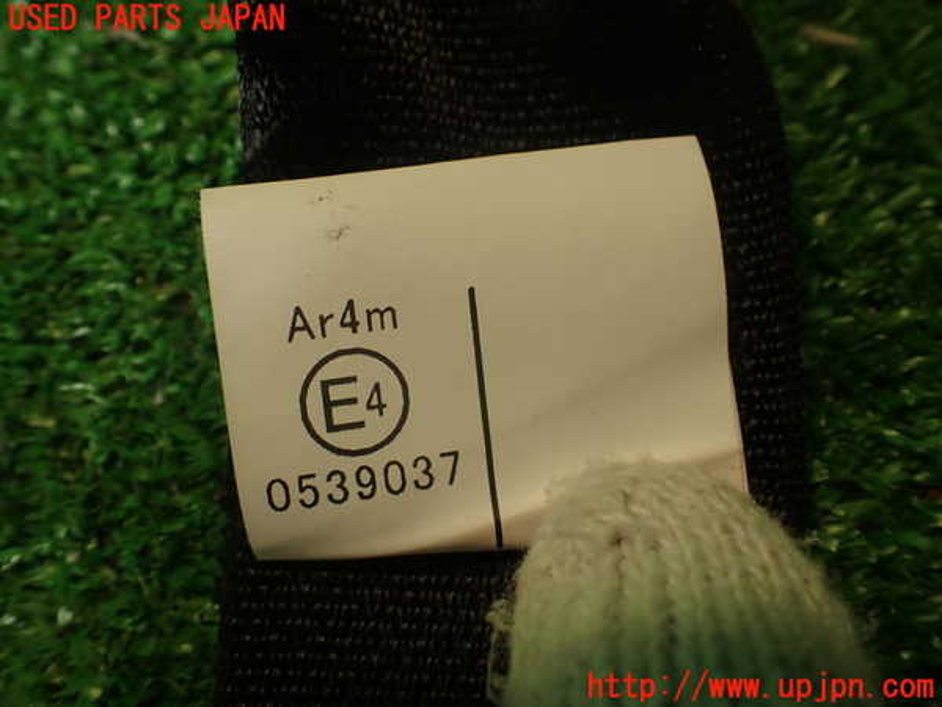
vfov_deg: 44.2
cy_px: 354
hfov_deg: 56.8
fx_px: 871
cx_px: 471
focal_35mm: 32
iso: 160
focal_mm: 5.79
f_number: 2.4
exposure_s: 1/60
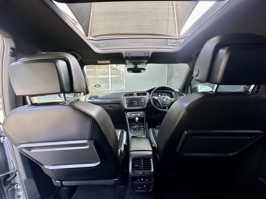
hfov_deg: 102.1
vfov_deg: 85.7
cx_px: 133
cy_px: 100
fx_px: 108
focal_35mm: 14
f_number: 2.2
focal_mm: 2.22
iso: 400
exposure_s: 1/60
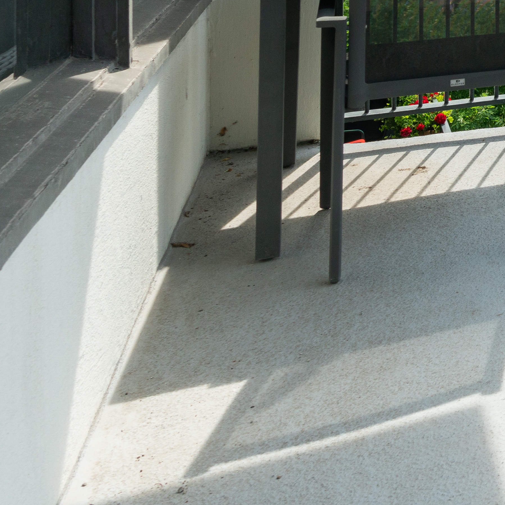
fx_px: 990
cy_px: -166
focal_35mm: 60
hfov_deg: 18.9
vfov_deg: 24.6
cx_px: 989
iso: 320
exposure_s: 1/125
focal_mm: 16
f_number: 7.1
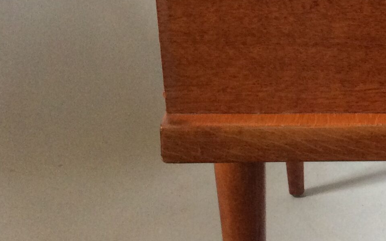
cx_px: 413
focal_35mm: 92
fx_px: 968
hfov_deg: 21.5
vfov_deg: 14.2
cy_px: 70
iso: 160
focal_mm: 3.3
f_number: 2.4
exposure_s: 1/25
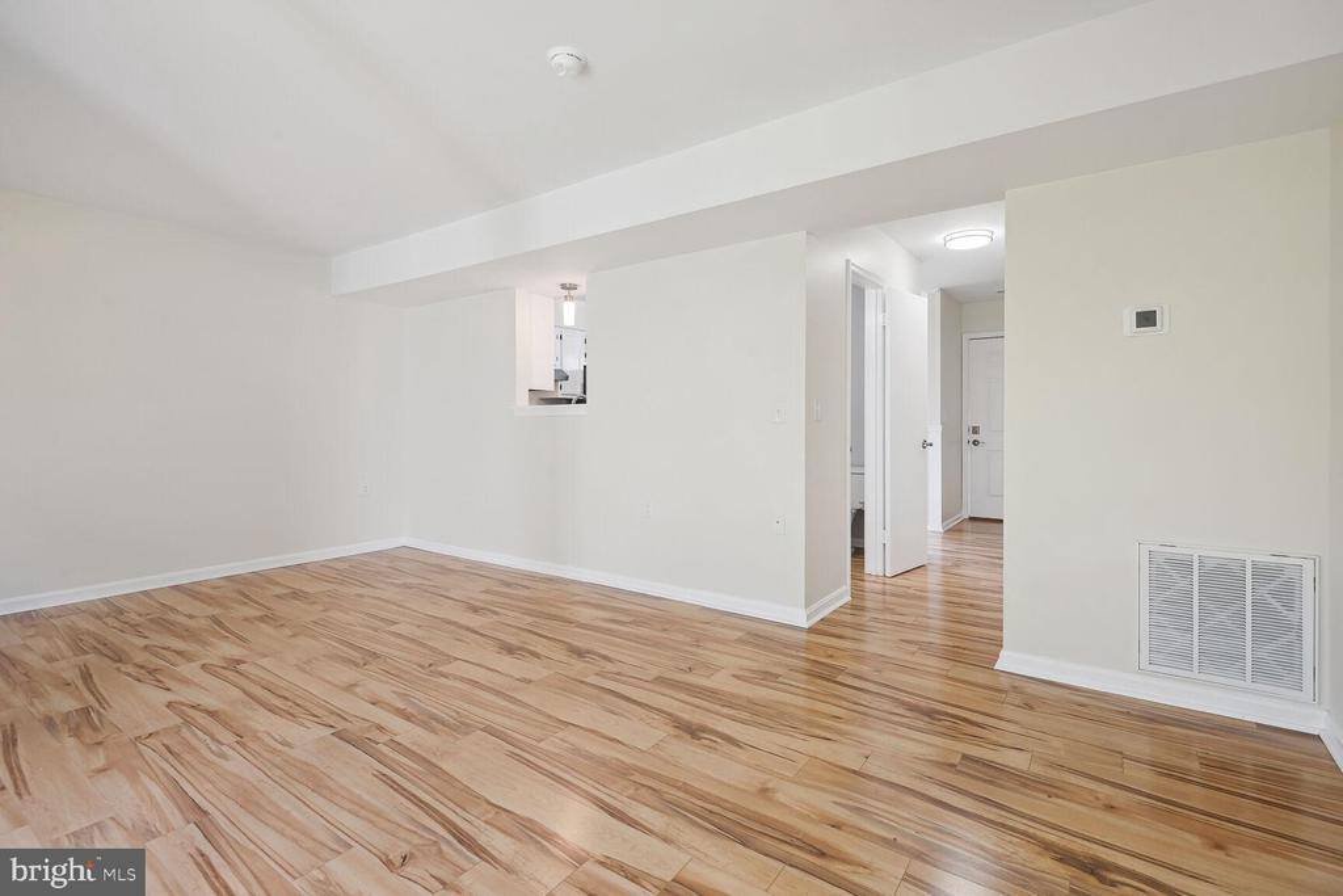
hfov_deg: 96.7
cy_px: 448
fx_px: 597
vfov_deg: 73.8
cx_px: 672
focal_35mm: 16
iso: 200
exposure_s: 1/15
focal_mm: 16
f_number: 8
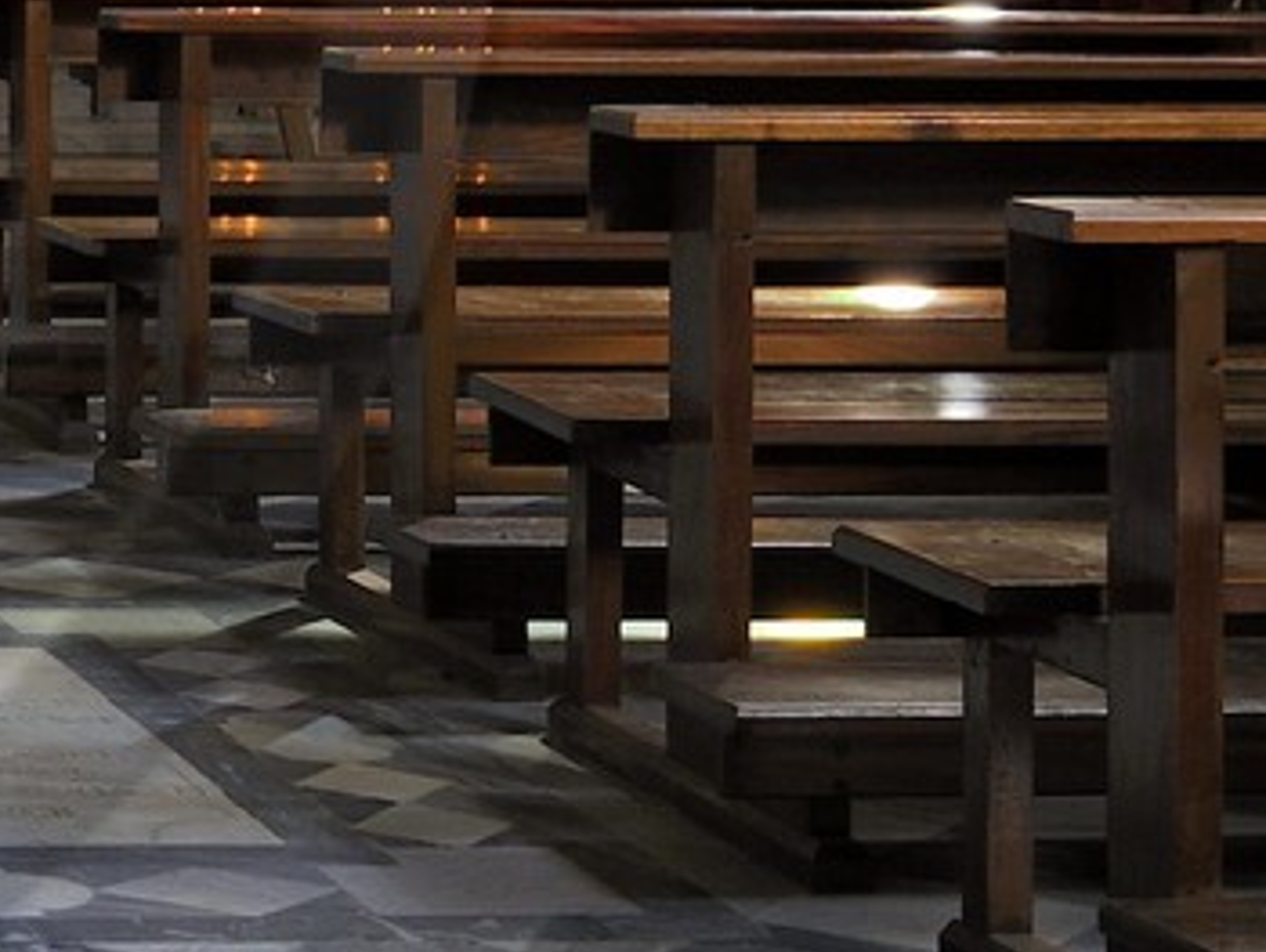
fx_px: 4977
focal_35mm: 136
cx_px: -984
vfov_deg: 10.7
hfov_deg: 13.1
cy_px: -223
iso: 800
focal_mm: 31
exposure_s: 1/4
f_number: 6.3
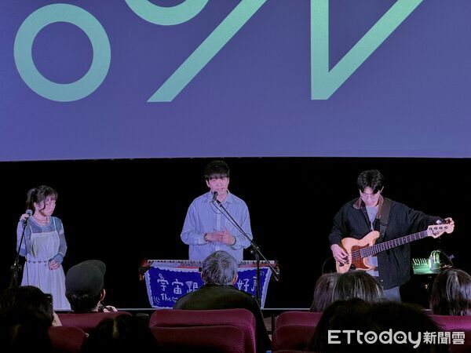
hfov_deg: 25.3
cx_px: 236
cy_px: 176
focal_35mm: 77
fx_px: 1048
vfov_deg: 19.1
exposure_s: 1/41
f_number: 2.8
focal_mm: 9
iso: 640
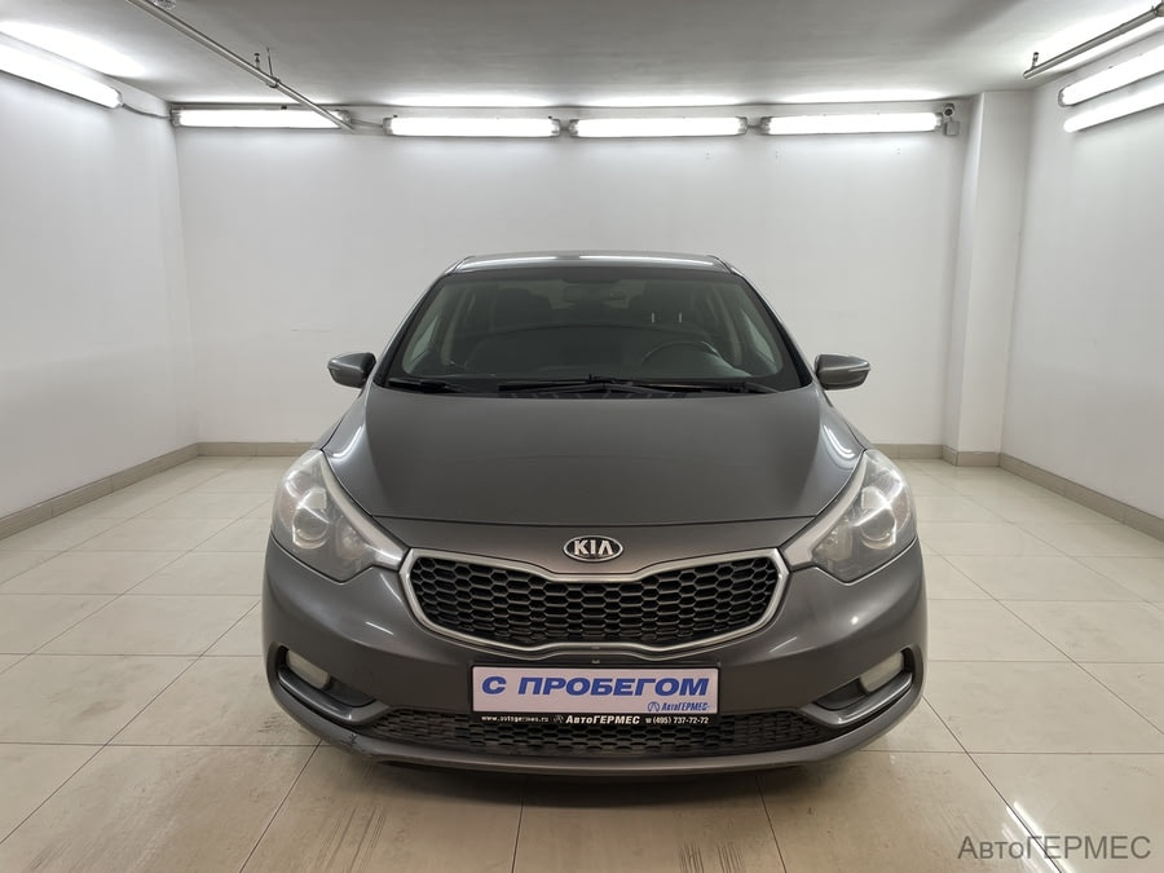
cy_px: 436
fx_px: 874
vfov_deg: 53.1
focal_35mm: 26
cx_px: 582
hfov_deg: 67.3
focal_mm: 4.2
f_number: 1.6
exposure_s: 1/100
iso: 50
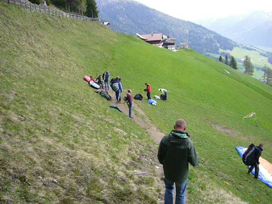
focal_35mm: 35
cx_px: 136
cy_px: 102
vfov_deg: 40.7
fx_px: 275
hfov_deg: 52.6
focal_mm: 5.8
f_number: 5.6
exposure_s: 1/1000
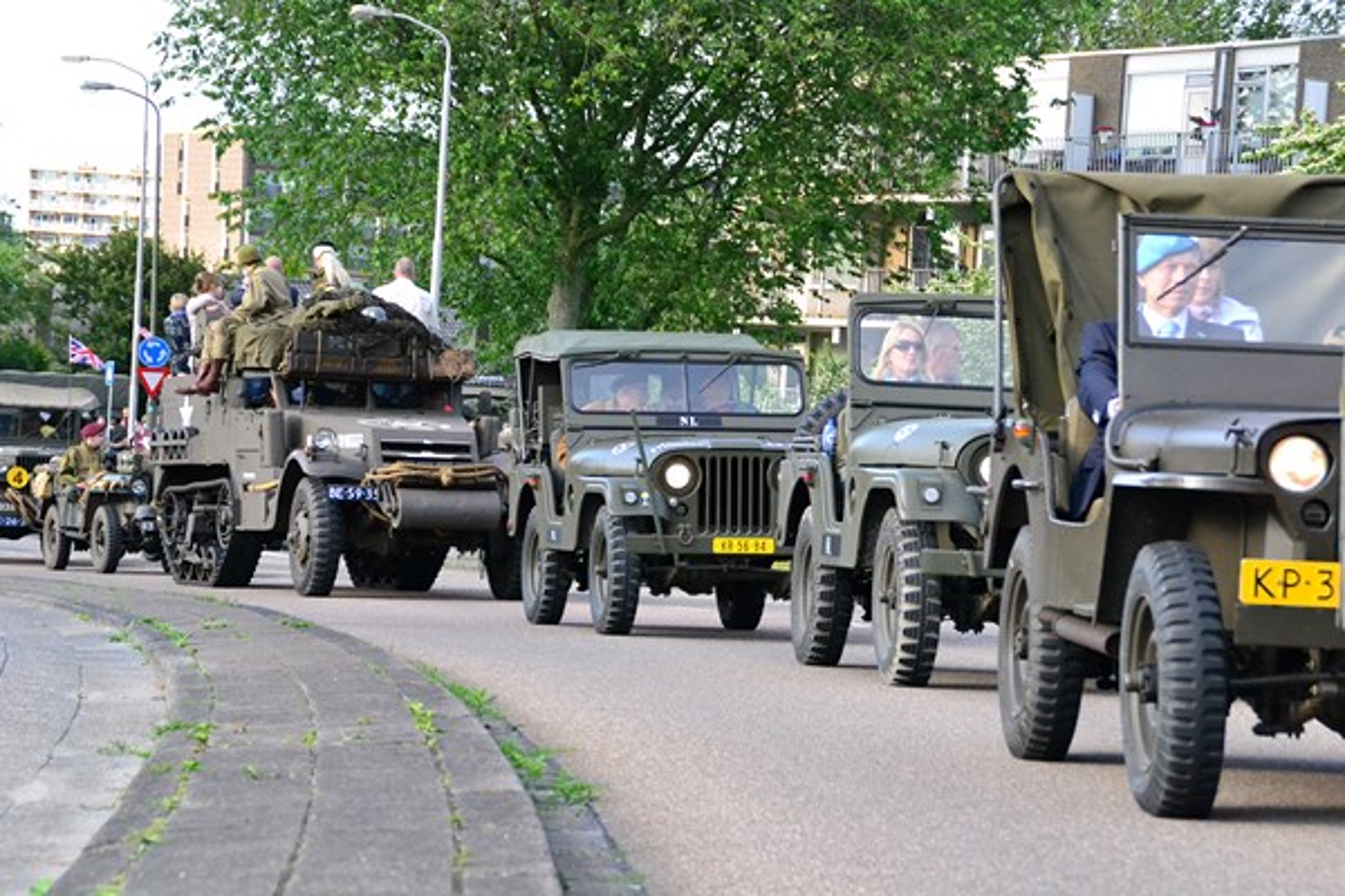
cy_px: 448
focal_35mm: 112
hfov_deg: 18.2
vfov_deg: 12.2
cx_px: 672
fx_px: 4203
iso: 3200
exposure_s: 1/1250
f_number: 9
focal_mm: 75
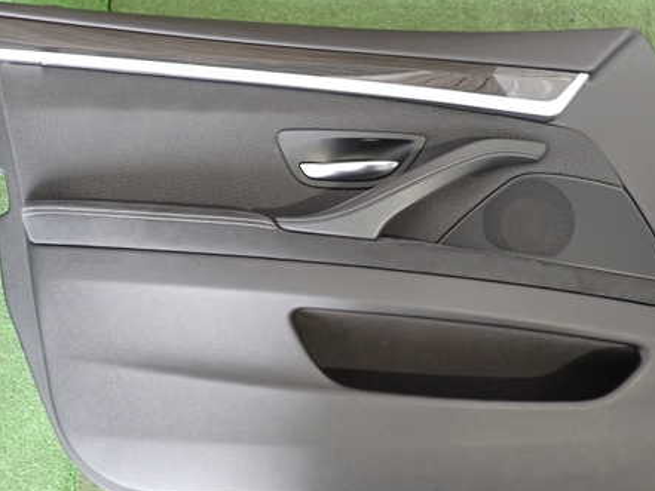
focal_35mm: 34
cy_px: 248
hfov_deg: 53.9
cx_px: 349
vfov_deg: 41.8
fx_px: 644
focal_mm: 4.5
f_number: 2
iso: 400
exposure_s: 1/30
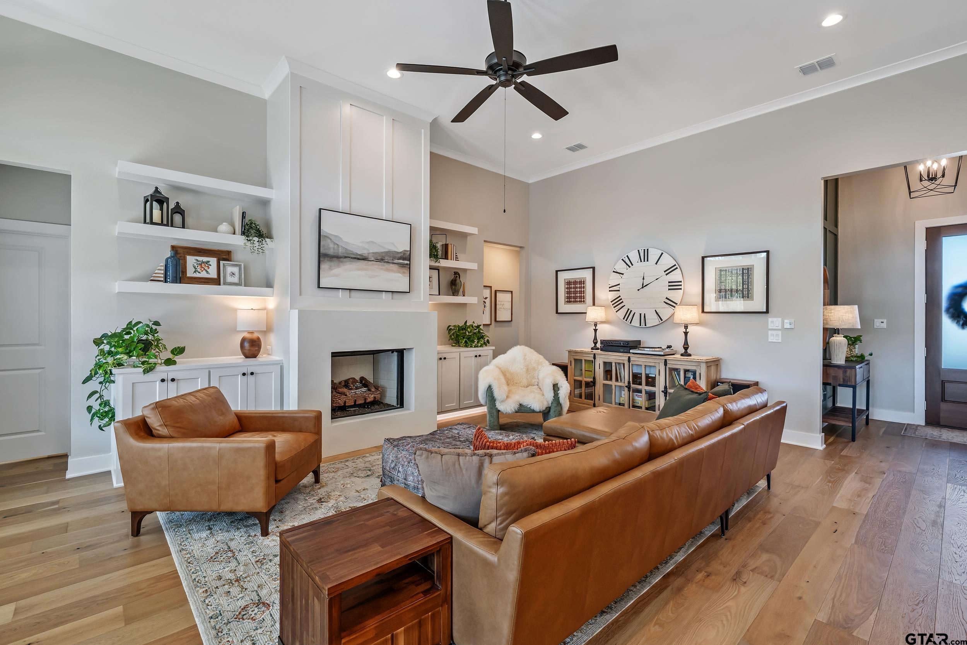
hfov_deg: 96.7
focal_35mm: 16
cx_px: 484
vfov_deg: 73.8
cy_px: 322
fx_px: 430
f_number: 8
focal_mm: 16
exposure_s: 1/25
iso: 800
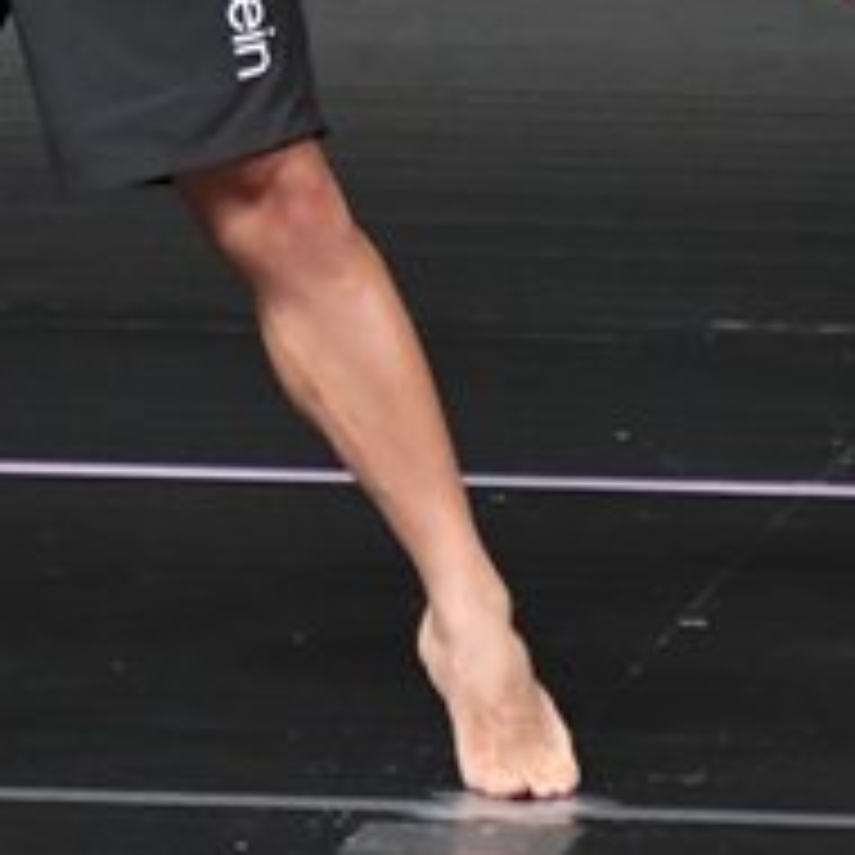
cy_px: -270
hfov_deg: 1.3
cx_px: -560
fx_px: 36328
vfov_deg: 1.3
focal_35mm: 1300
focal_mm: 250
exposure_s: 1/400
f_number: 5.6
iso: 4000
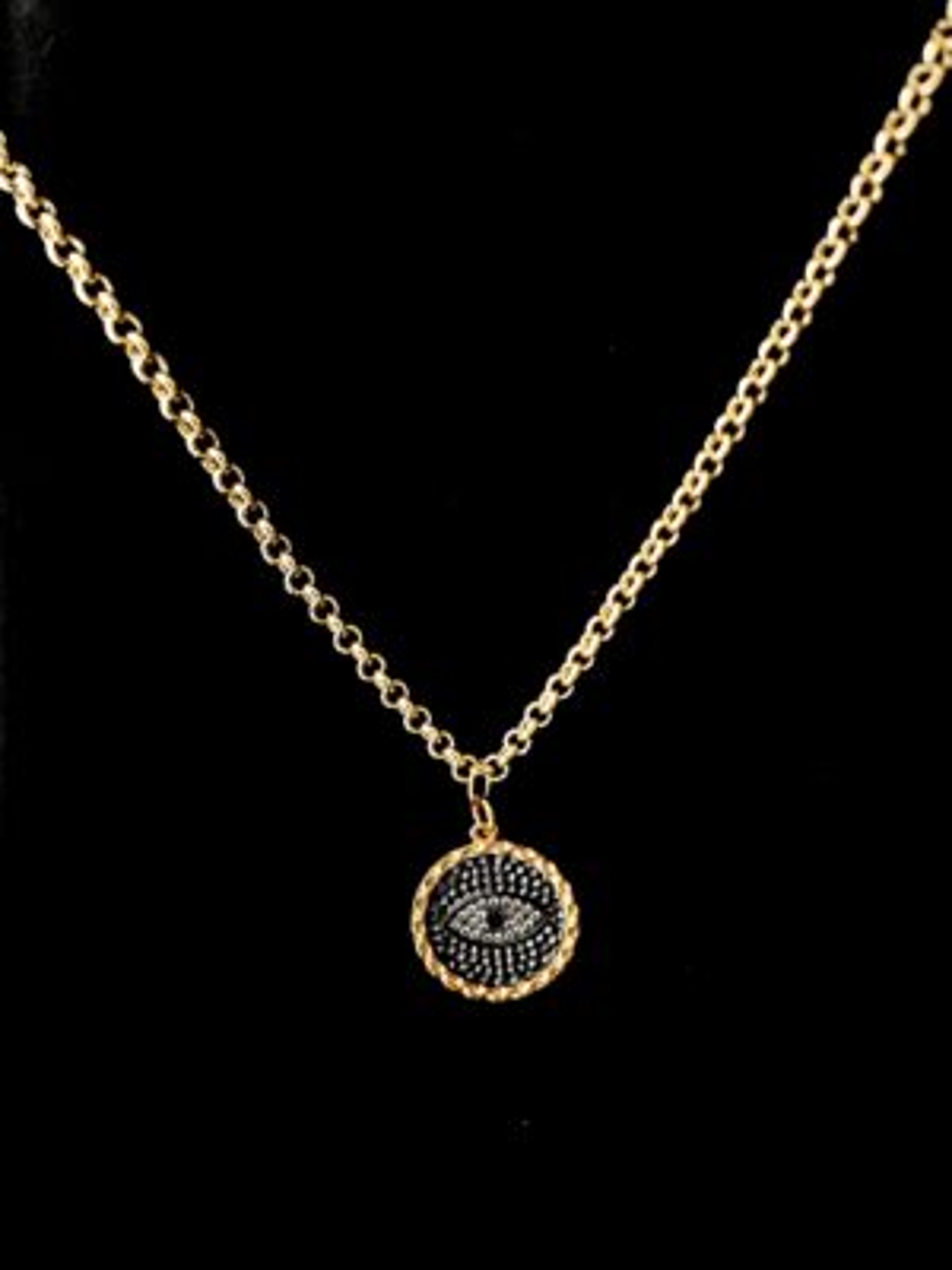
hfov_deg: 58.9
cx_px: 476
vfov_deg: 73.9
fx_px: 843
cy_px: 635
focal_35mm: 23
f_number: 1.8
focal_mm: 6.4
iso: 320
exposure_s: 1/40
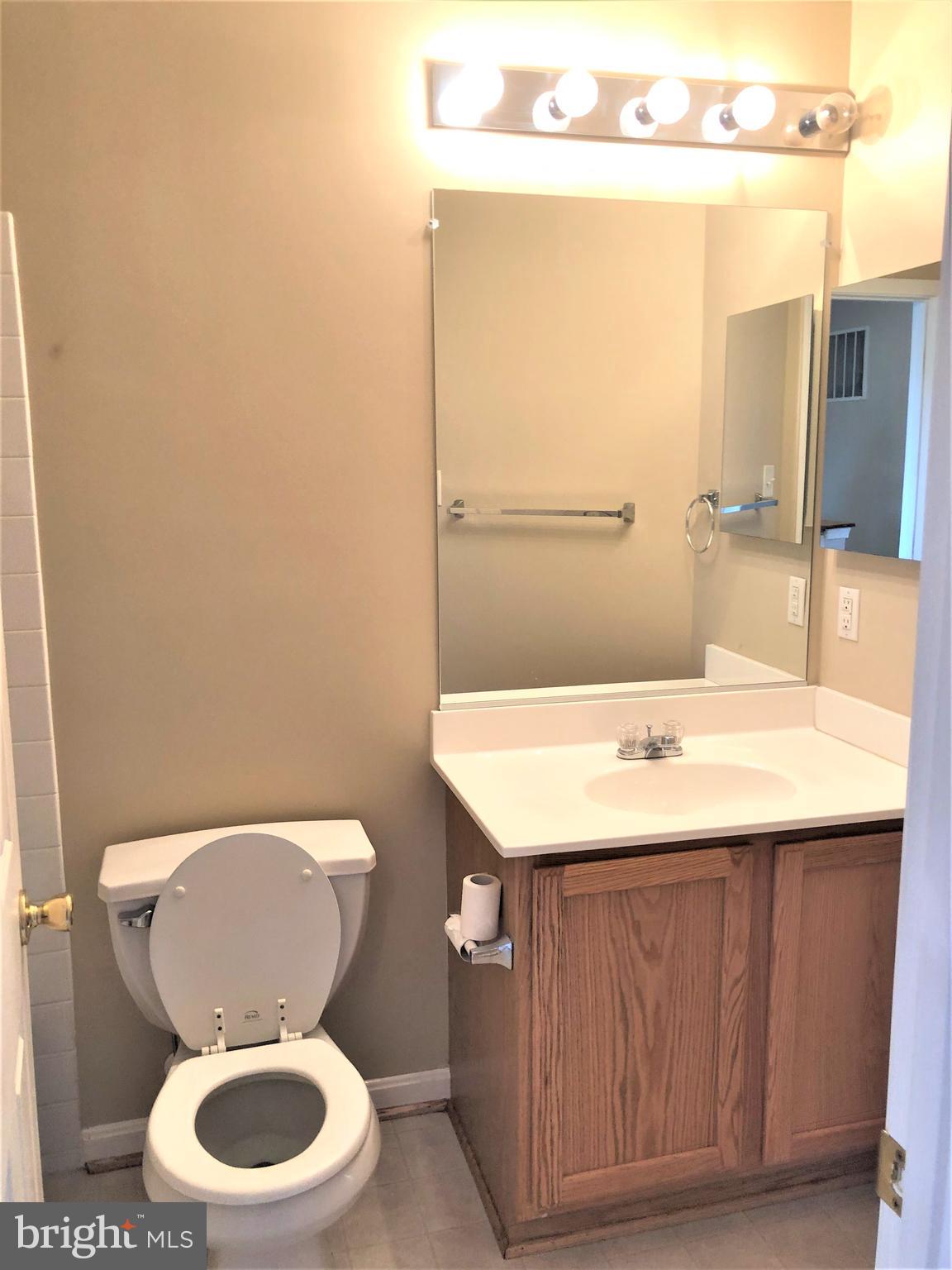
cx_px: 476
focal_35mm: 28
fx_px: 1027
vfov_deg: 63.4
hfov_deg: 49.7
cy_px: 635
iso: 40
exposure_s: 1/24
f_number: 1.8
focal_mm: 4
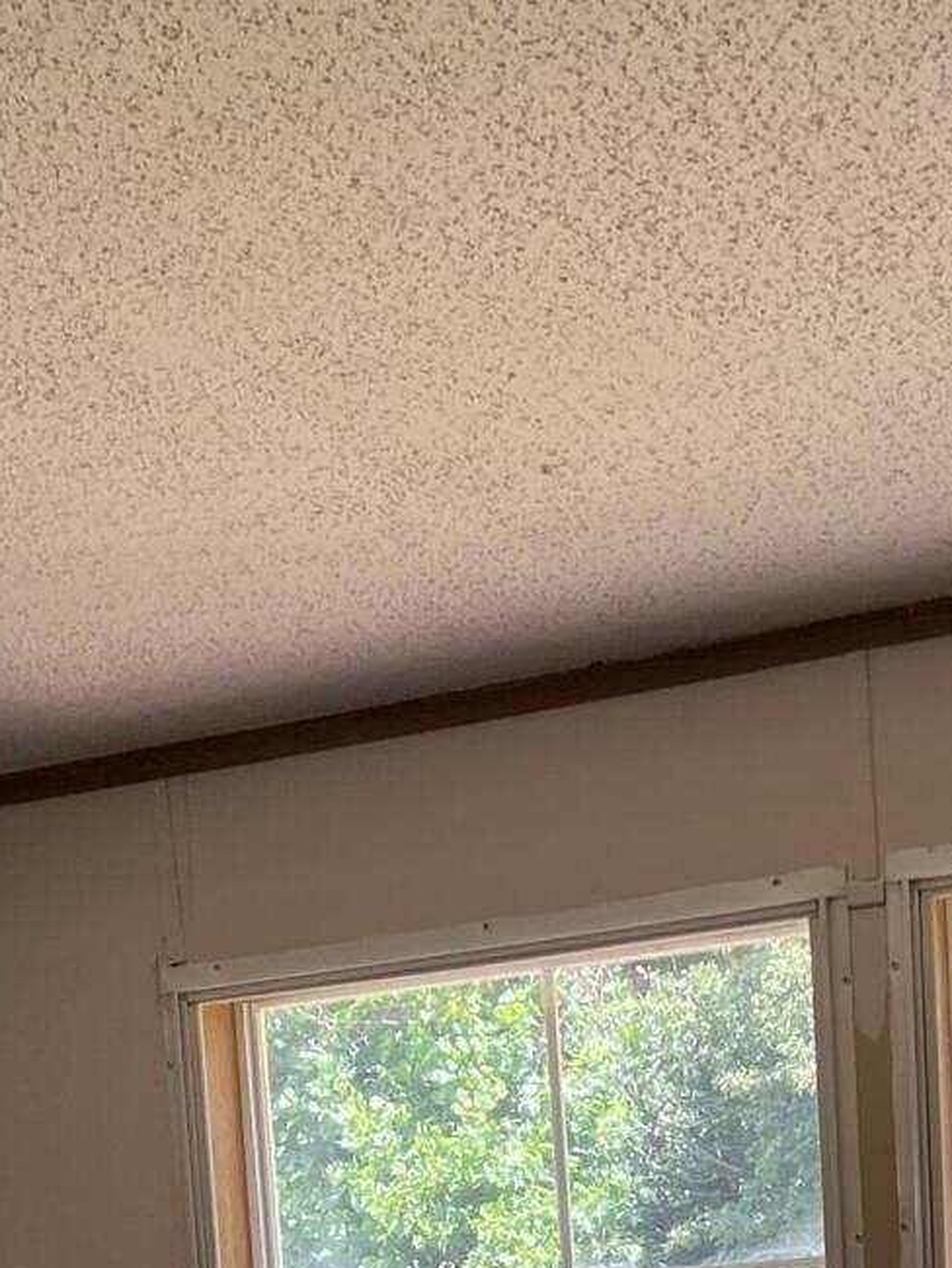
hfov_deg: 18.1
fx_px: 2932
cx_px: 915
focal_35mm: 80
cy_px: 1920
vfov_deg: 20.7
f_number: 1.5
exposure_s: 1/165
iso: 50
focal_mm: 5.7
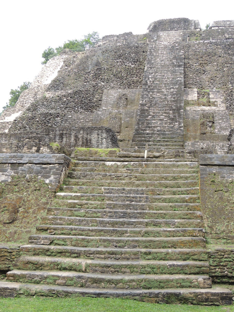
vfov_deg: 40.4
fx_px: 424
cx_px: 117
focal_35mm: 47
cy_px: 156
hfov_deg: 30.9
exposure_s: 1/160
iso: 100
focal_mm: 8.3
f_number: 3.5
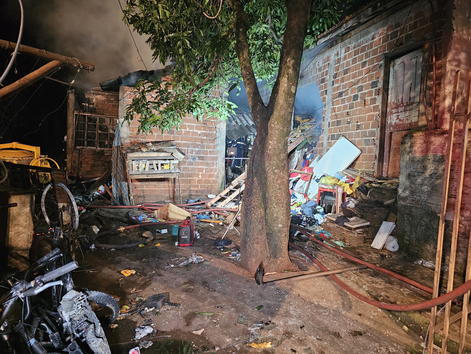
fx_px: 313
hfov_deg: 73.9
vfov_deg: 58.9
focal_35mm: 23
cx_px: 236
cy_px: 177
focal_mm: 6.3
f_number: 1.7
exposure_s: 1/30
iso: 500
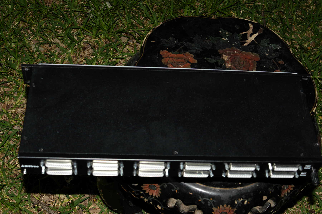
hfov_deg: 37.9
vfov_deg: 25.7
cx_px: 161
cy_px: 107
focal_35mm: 52
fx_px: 469
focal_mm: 35
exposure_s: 1/60
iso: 140
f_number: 8
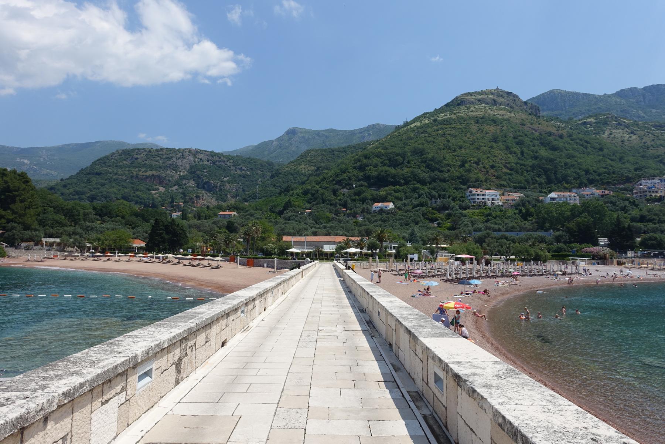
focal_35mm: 24
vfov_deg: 53.1
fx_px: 443
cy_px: 222
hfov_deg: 73.7
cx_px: 332
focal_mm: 8.8
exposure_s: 1/100
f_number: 5.6
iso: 125
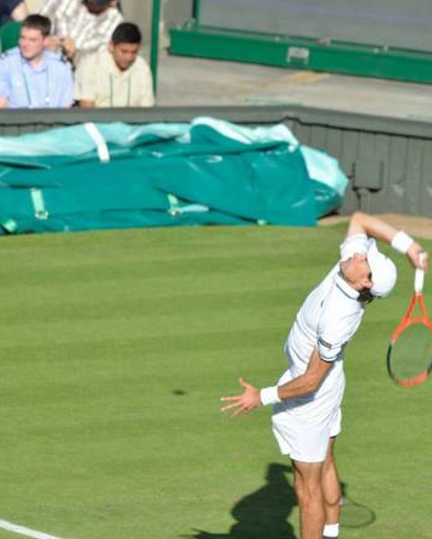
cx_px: 249
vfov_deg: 2.9
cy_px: 248
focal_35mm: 665
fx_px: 10617
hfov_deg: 2.3
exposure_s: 1/500
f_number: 5.3
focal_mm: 300
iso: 125
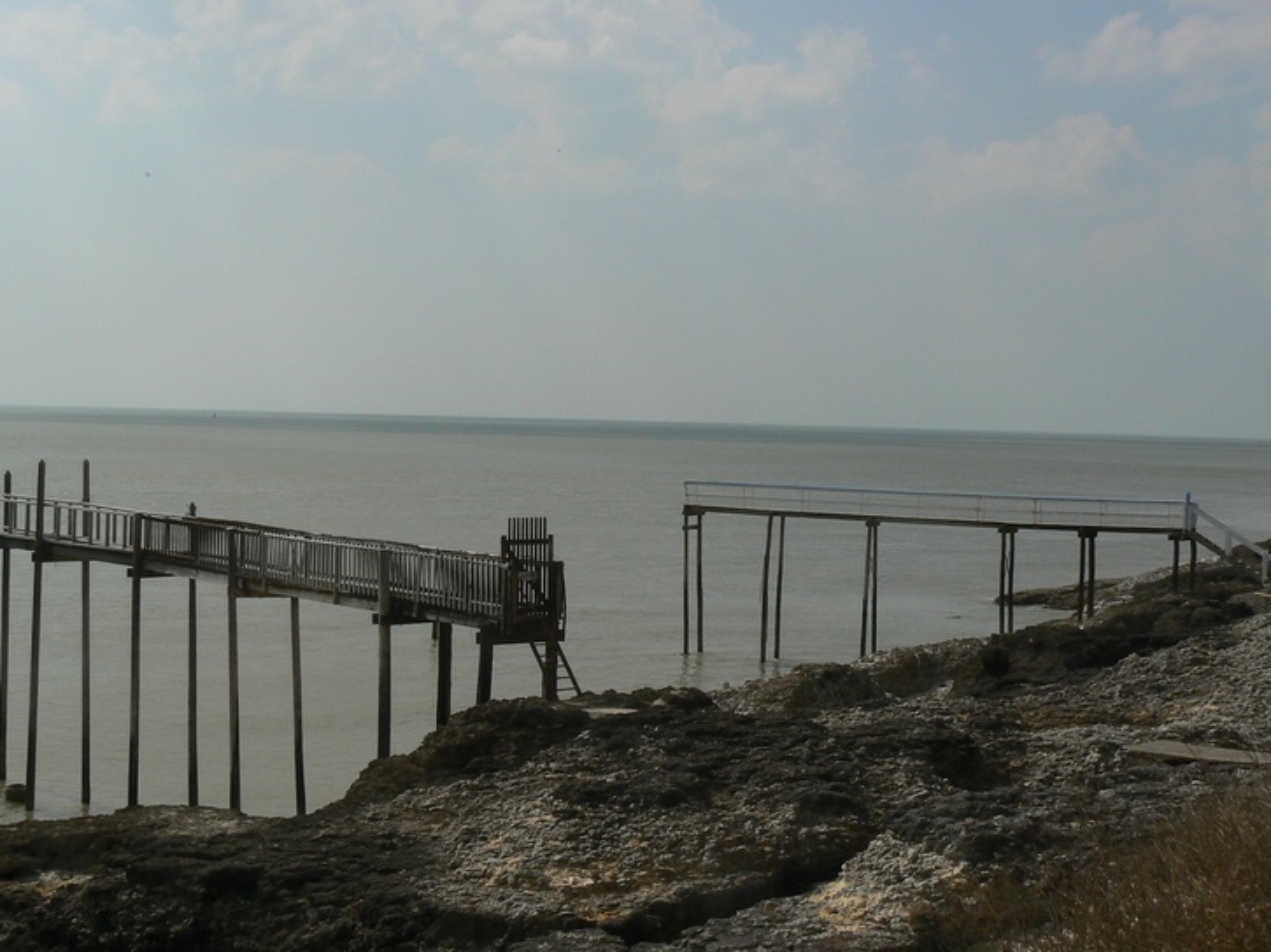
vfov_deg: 27.5
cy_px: 482
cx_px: 584
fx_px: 1945
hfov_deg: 36.2
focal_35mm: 53
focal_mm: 6.6
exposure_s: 1/800
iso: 80
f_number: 8
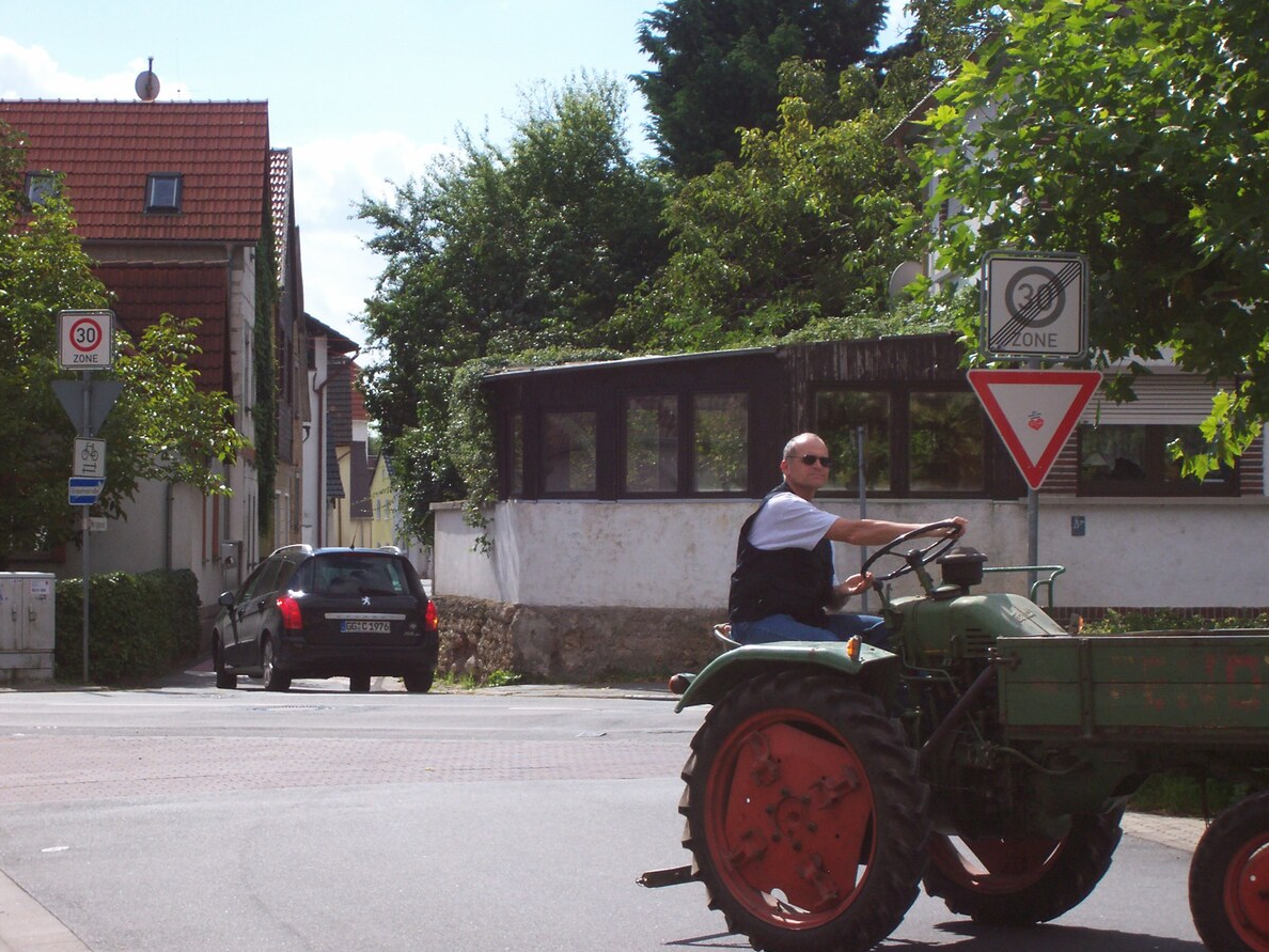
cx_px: 639
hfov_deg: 19.1
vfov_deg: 14.4
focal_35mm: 103
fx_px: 3776
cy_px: 480
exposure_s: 1/684
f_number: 4.6
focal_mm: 16.8
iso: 80
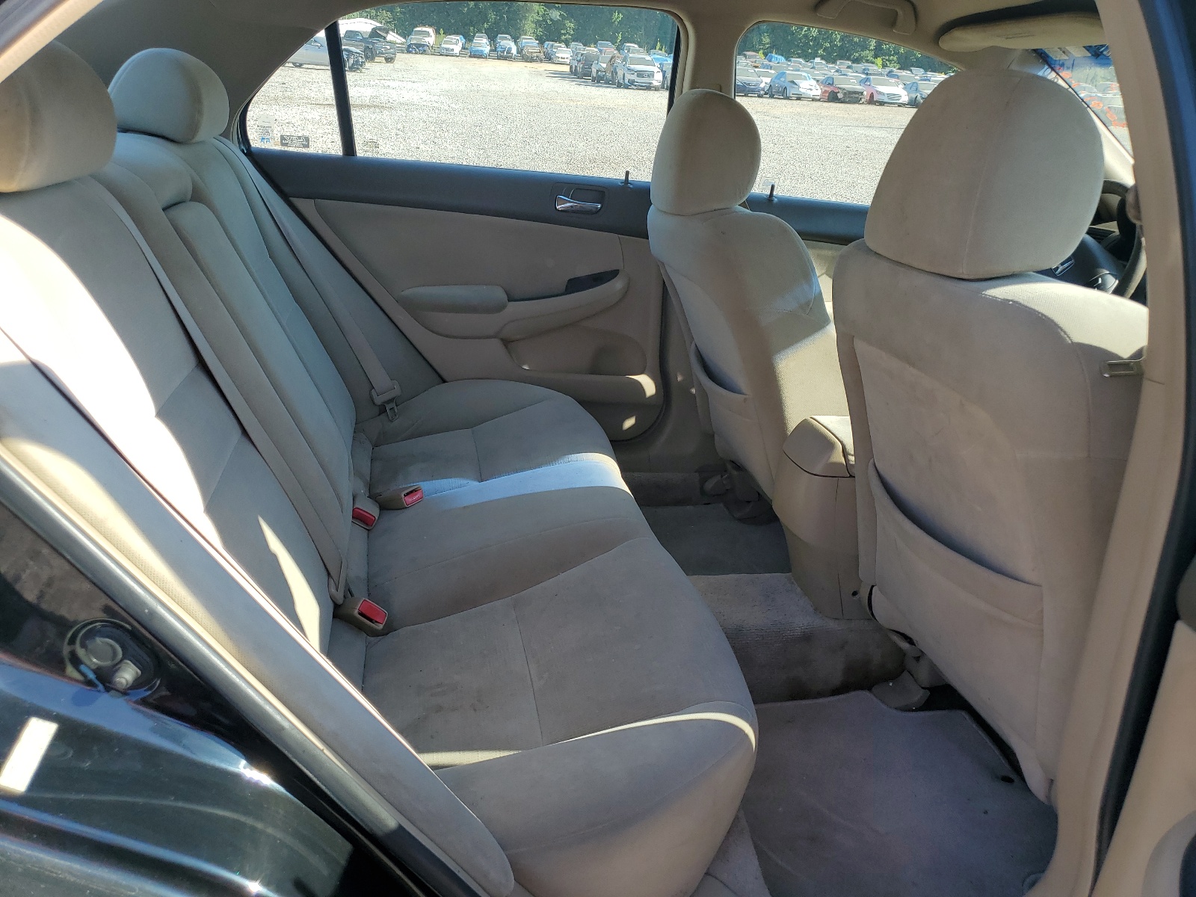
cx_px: 598
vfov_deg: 53.1
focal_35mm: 26
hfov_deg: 67.3
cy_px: 448
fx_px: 898
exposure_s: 1/833
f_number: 1.5
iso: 50
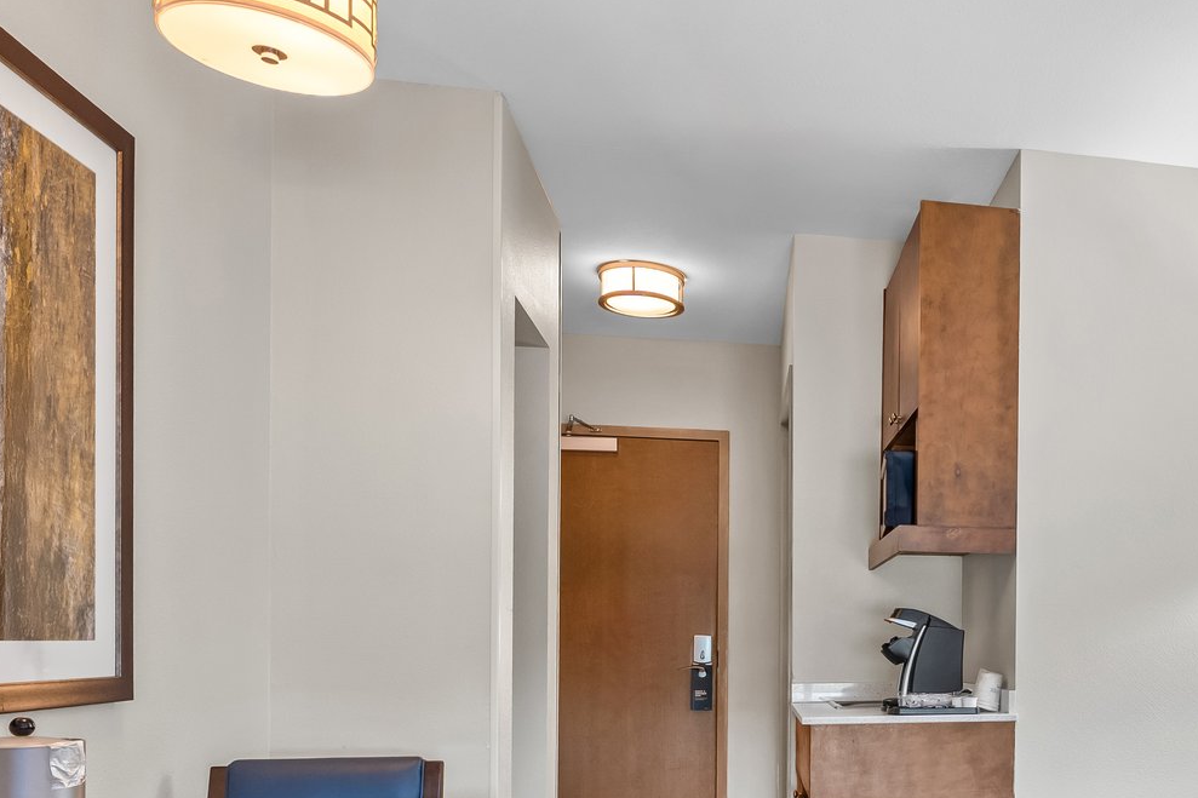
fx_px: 965
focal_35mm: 29
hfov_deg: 54.7
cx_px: 1096
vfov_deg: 41.3
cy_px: 725
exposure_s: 1.3
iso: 320
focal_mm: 14
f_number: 8
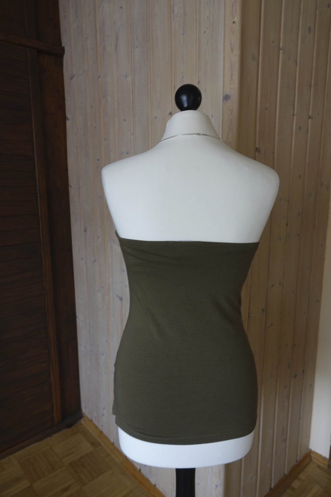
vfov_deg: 73.7
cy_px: 248
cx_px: 166
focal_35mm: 24
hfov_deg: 53.1
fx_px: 331
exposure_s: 1/30
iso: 200
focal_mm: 8.8
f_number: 2.4
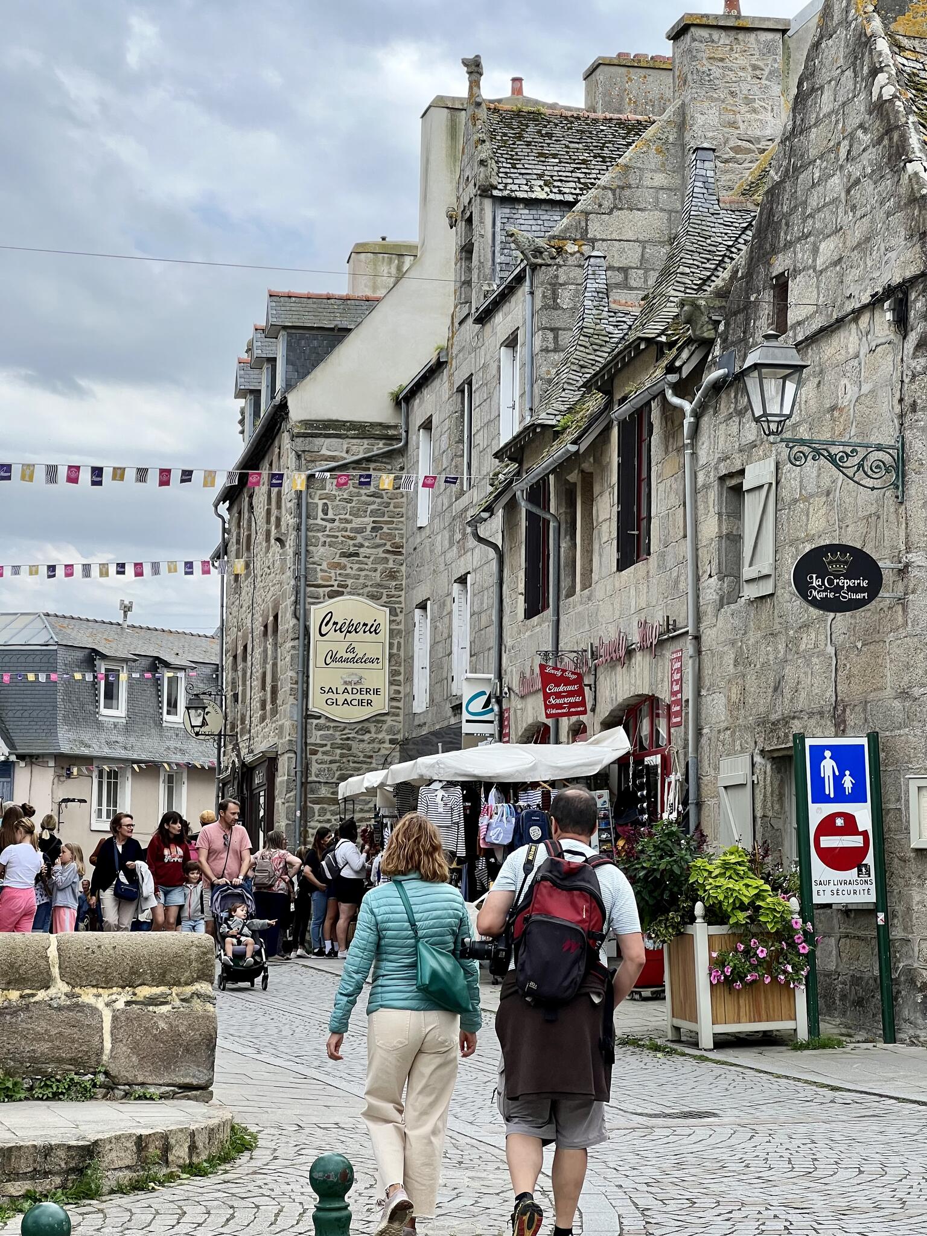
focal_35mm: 77
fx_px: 2749
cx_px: 464
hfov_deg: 19.1
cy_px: 618
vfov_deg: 25.3
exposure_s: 1/373
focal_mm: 9
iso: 32
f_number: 2.8
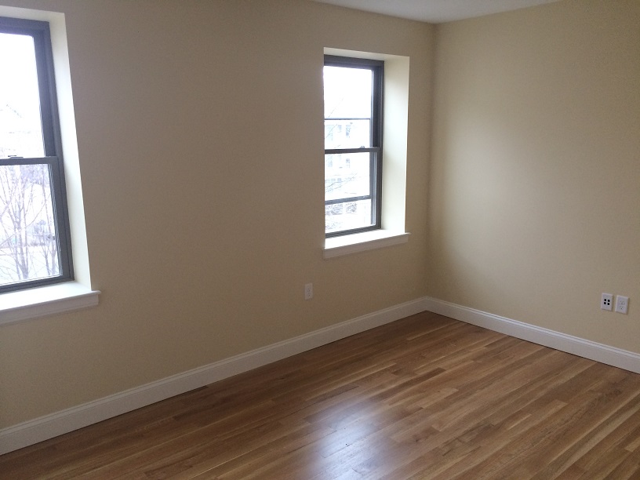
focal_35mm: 30
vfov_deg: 46.8
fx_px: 555
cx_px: 320
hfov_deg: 60.0
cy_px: 240
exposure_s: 1/30
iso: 125
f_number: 2.2
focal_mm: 4.12
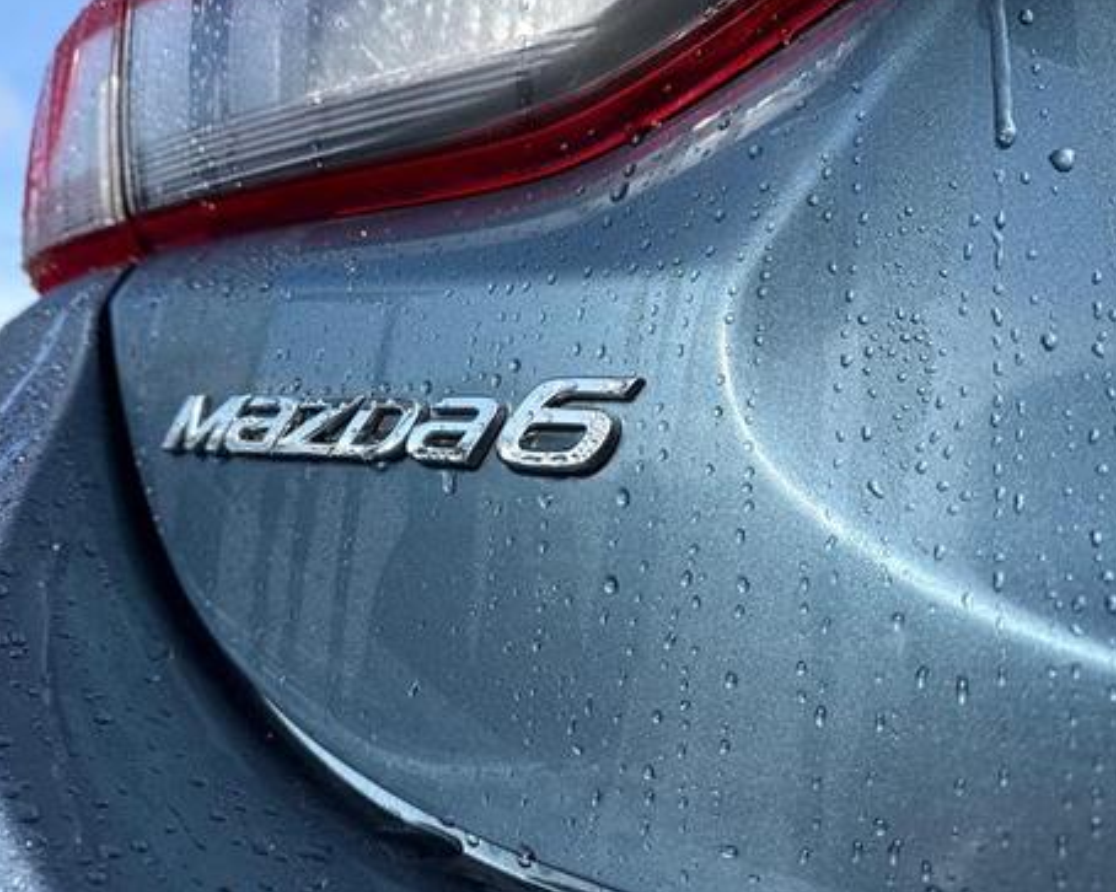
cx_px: 531
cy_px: 435
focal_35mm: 26
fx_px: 859
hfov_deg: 66.0
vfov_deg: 54.9
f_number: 1.78
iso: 80
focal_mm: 6.76
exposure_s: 1/2370
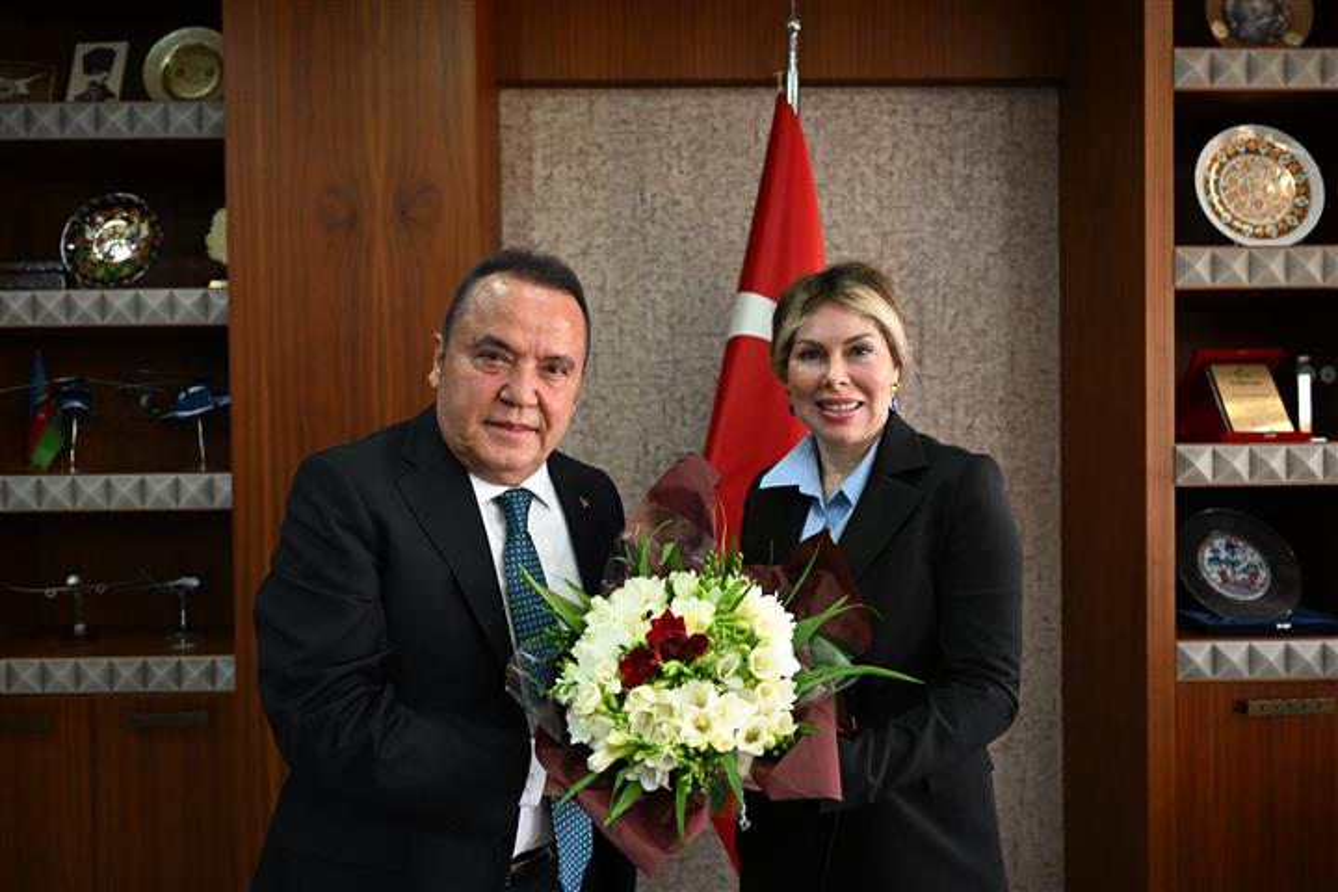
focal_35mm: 24
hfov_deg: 73.7
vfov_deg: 53.1
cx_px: 669
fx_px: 892
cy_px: 446
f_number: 3.2
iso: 6400
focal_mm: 24
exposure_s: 1/320
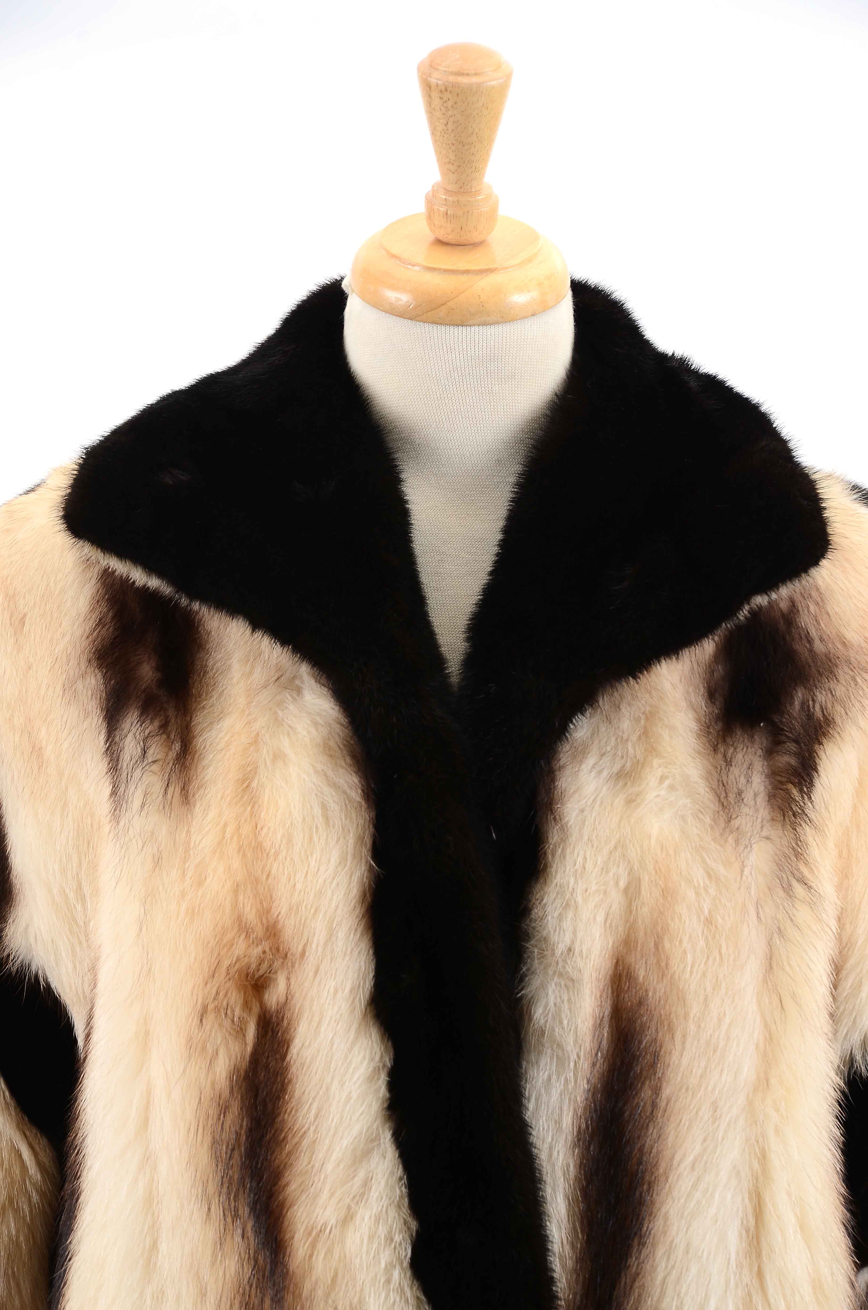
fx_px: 5722
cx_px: 434
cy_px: 655
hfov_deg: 8.7
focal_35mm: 158
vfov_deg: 13.1
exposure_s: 1/80
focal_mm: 105
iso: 160
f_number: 8
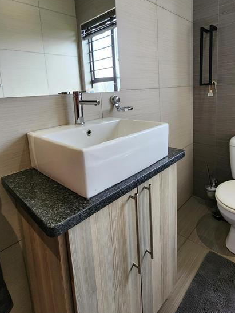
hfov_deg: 68.7
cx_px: 120
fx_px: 172
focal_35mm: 19
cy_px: 120
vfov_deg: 83.2
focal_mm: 2.2
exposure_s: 1/50
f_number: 2.2
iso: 320
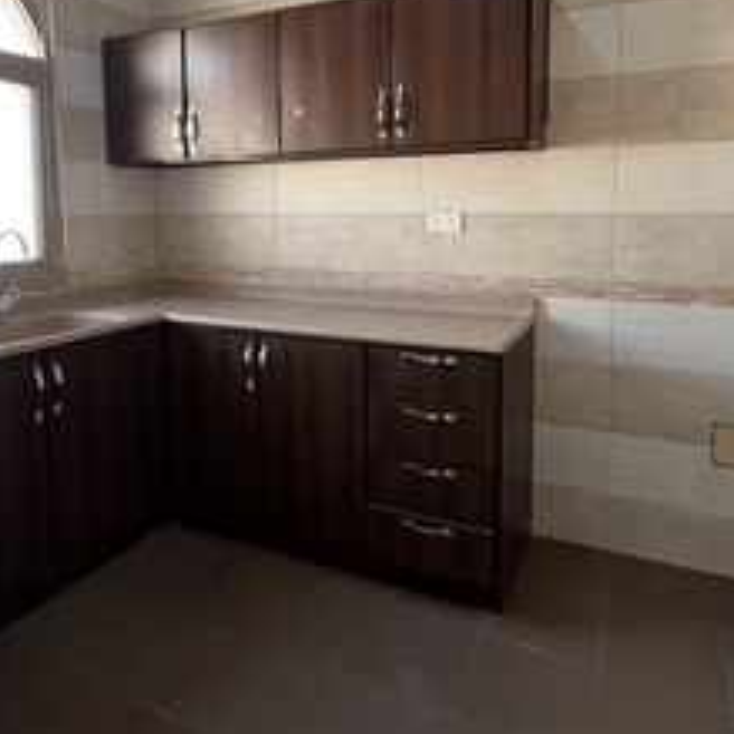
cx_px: 357
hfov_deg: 65.0
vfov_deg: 63.7
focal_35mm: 24
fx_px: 576
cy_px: 256
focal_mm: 1.57
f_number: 1.8
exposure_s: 1/50
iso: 320
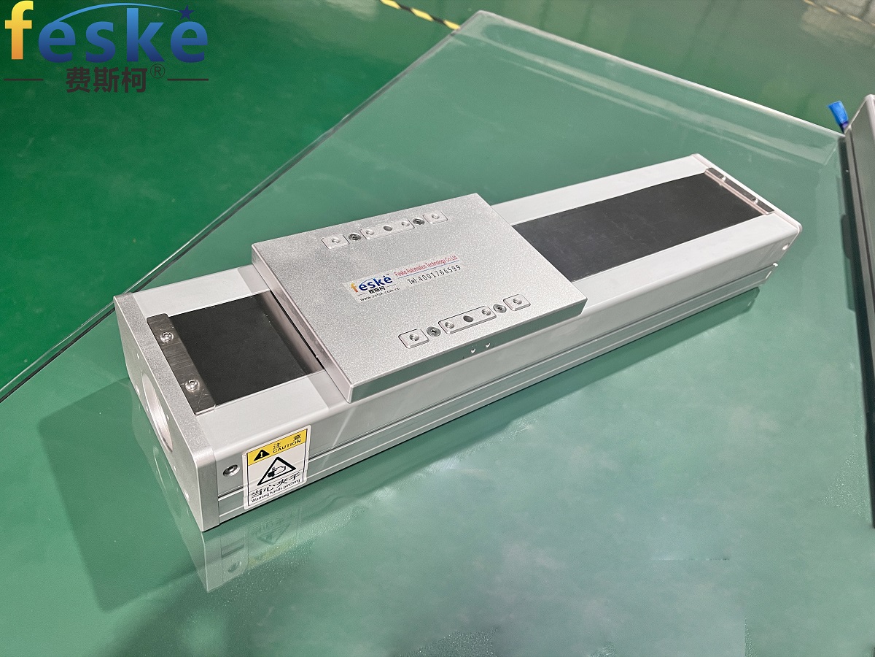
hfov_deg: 67.3
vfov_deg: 53.1
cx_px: 438
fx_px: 657
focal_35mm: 26
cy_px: 328
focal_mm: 5.1
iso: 100
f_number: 1.6
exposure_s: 1/50
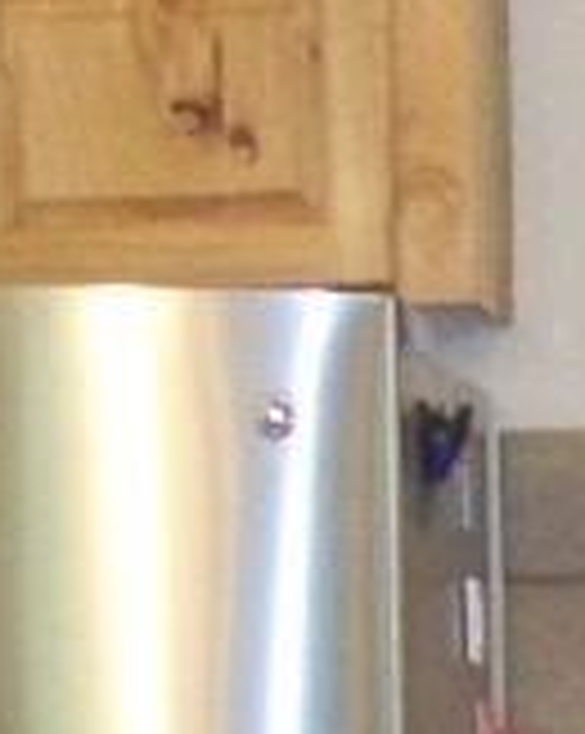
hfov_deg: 5.5
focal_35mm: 276
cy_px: 928
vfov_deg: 7.0
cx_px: 1130
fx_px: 5984
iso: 200
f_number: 2.8
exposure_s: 1/30
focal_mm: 5.85
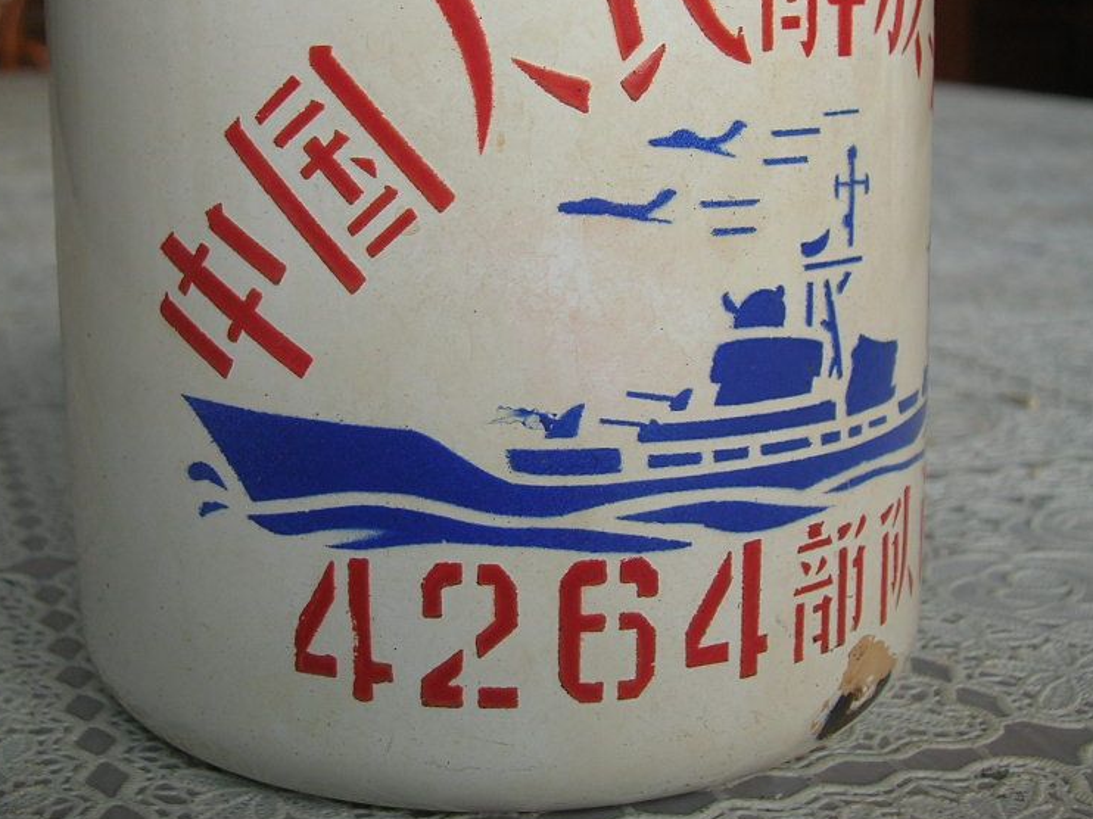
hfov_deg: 33.2
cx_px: 451
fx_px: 1831
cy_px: 273
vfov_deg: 25.1
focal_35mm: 58
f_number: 3.1
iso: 50
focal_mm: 7
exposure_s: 1/20.8
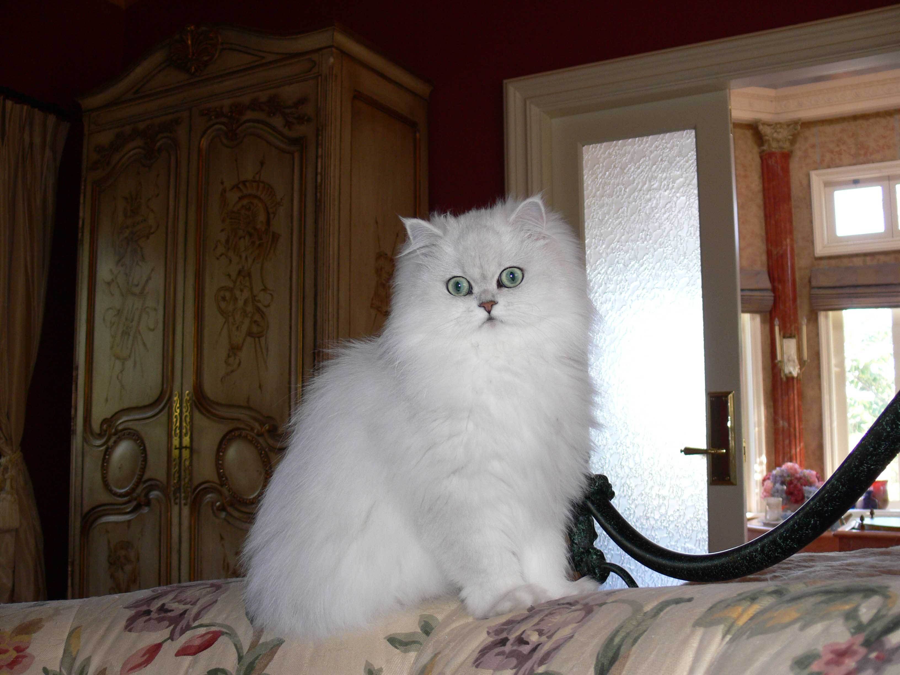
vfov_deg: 38.7
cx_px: 450
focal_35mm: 37
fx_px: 962
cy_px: 338
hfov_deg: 50.1
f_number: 2.8
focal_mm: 7.7
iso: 100
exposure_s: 1/30
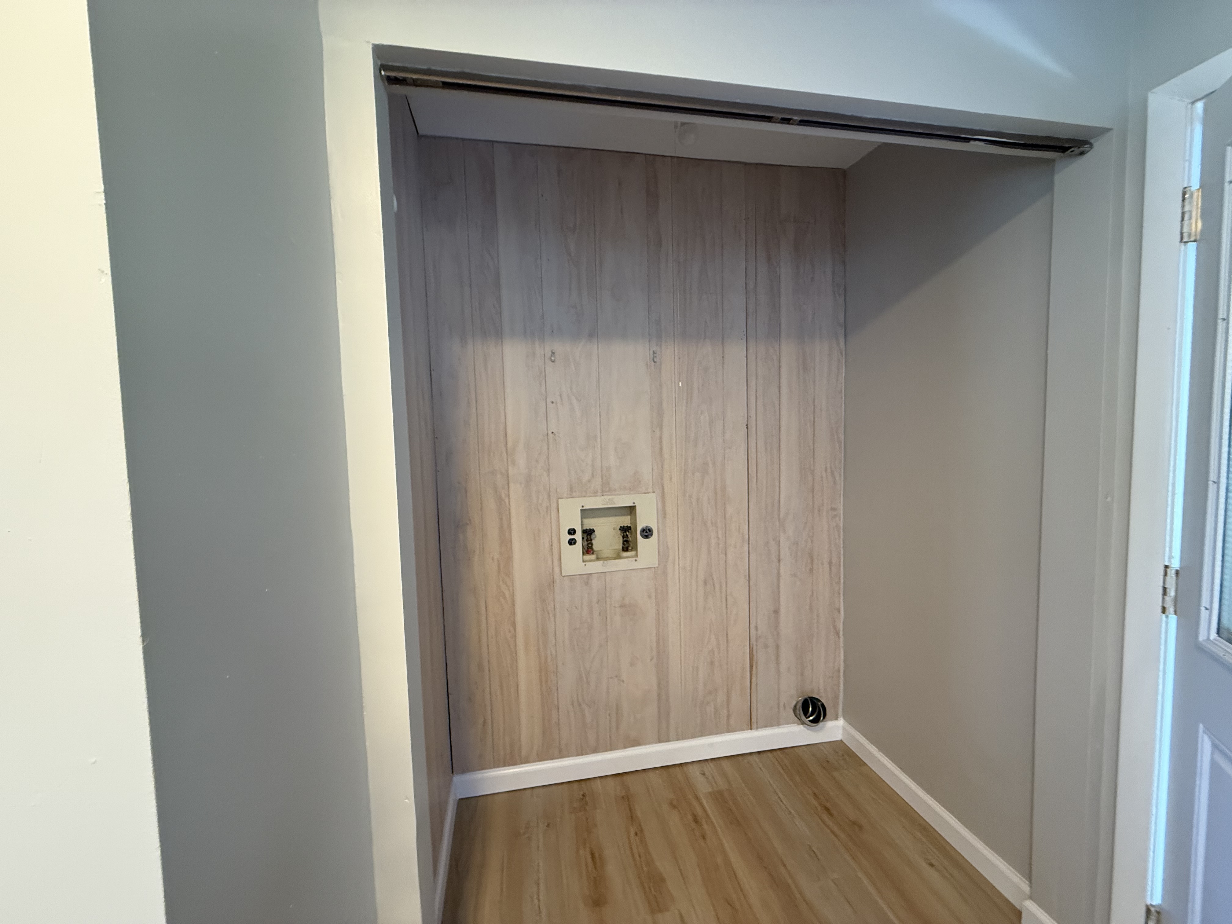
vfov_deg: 85.7
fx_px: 498
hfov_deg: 102.1
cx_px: 616
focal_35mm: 14
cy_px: 462
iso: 320
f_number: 2.2
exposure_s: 1/60
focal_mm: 2.22
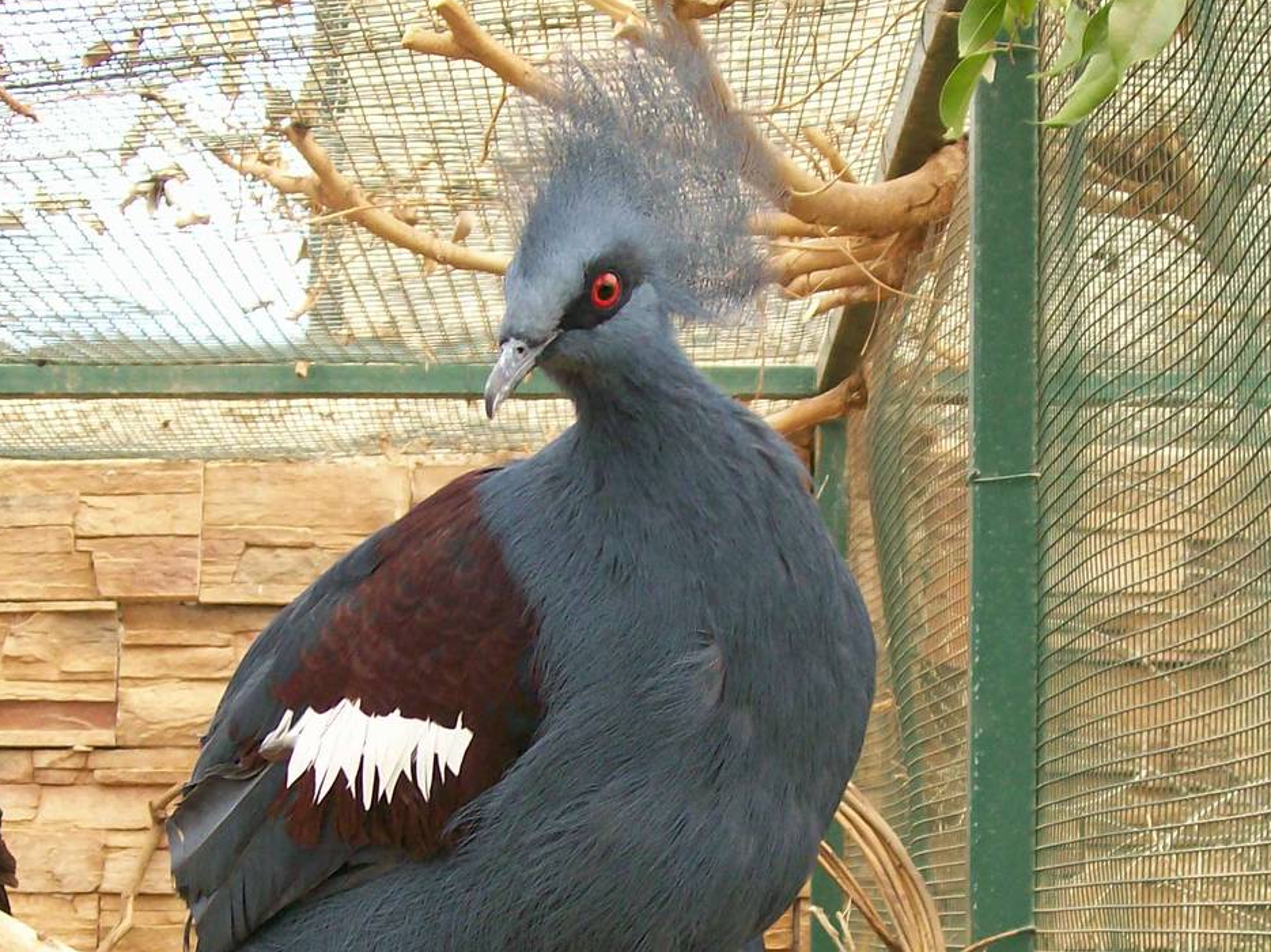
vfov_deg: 19.0
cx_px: 697
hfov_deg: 25.3
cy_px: 702
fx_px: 2825
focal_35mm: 77
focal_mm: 7.6
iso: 80
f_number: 3
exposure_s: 1/101
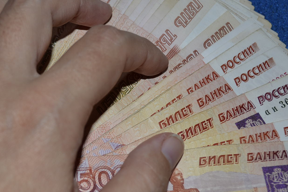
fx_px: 536
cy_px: 129
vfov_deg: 20.2
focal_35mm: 67
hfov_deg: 29.7
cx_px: 82
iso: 140
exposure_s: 1/60
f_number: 4
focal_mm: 24
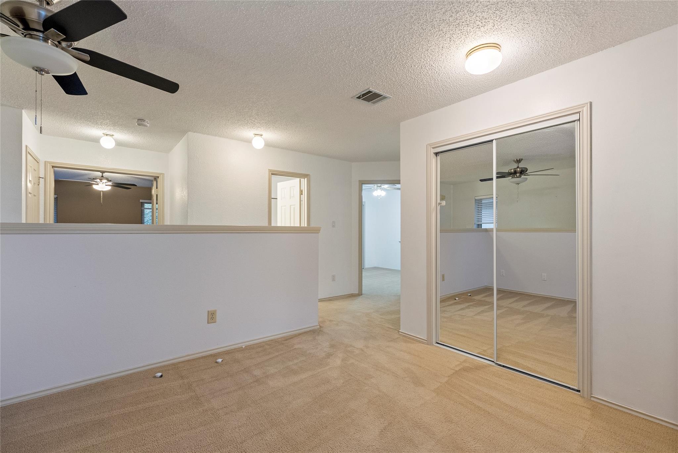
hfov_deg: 97.4
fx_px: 298
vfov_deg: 74.5
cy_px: 226
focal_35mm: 16
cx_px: 339
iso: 800
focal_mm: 15.8
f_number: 7.1
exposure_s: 1/10
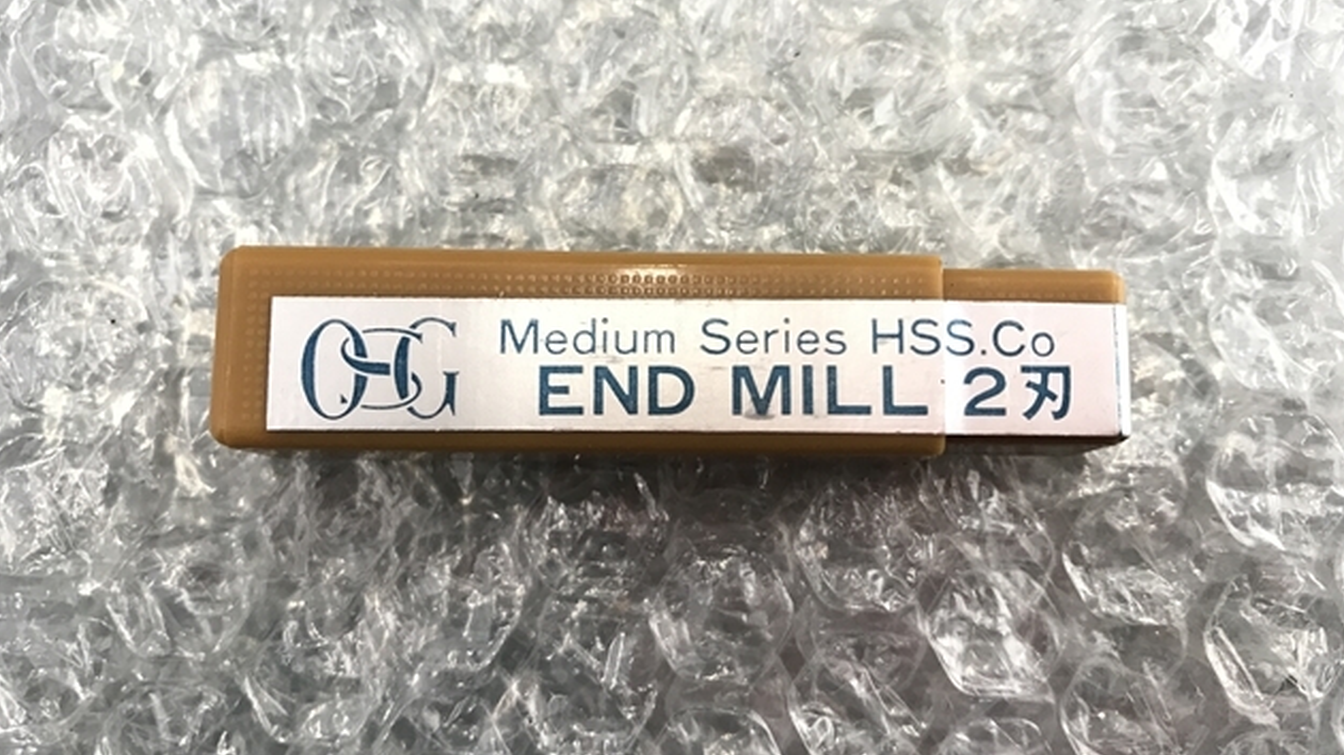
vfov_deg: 37.7
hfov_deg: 62.6
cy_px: 380
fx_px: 1104
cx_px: 676
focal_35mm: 31
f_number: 1.8
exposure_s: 1/33
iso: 40
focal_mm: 3.99
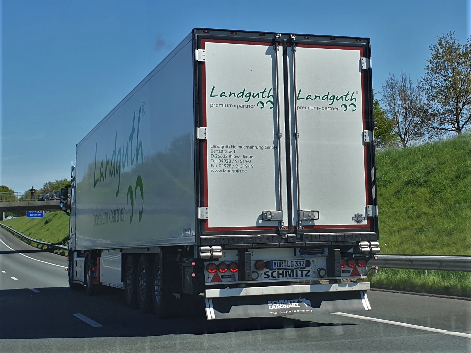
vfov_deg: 53.1
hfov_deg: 67.3
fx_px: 354
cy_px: 176
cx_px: 236
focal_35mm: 26
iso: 50
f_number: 2.4
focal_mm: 4.3
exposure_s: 1/1053
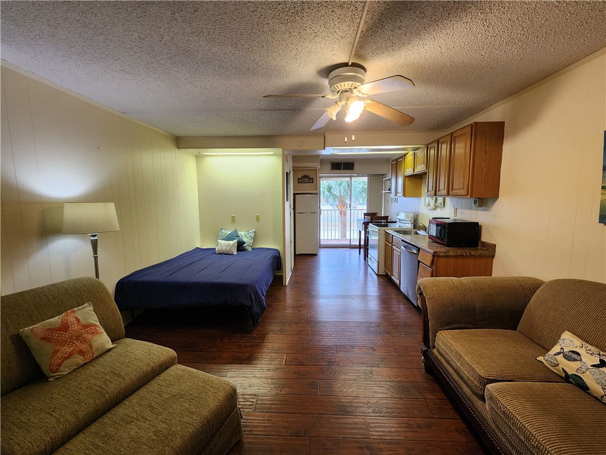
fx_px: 228
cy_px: 228
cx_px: 303
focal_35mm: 13
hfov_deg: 106.2
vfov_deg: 89.9
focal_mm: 2.2
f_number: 2.2
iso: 320
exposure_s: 1/60
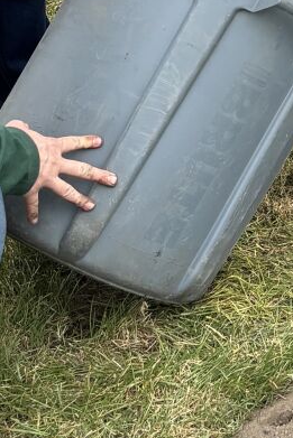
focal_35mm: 115
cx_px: 591
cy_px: -210
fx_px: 1403
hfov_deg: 10.9
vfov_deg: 16.3
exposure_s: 1/872
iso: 50
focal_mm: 5.96
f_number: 1.6
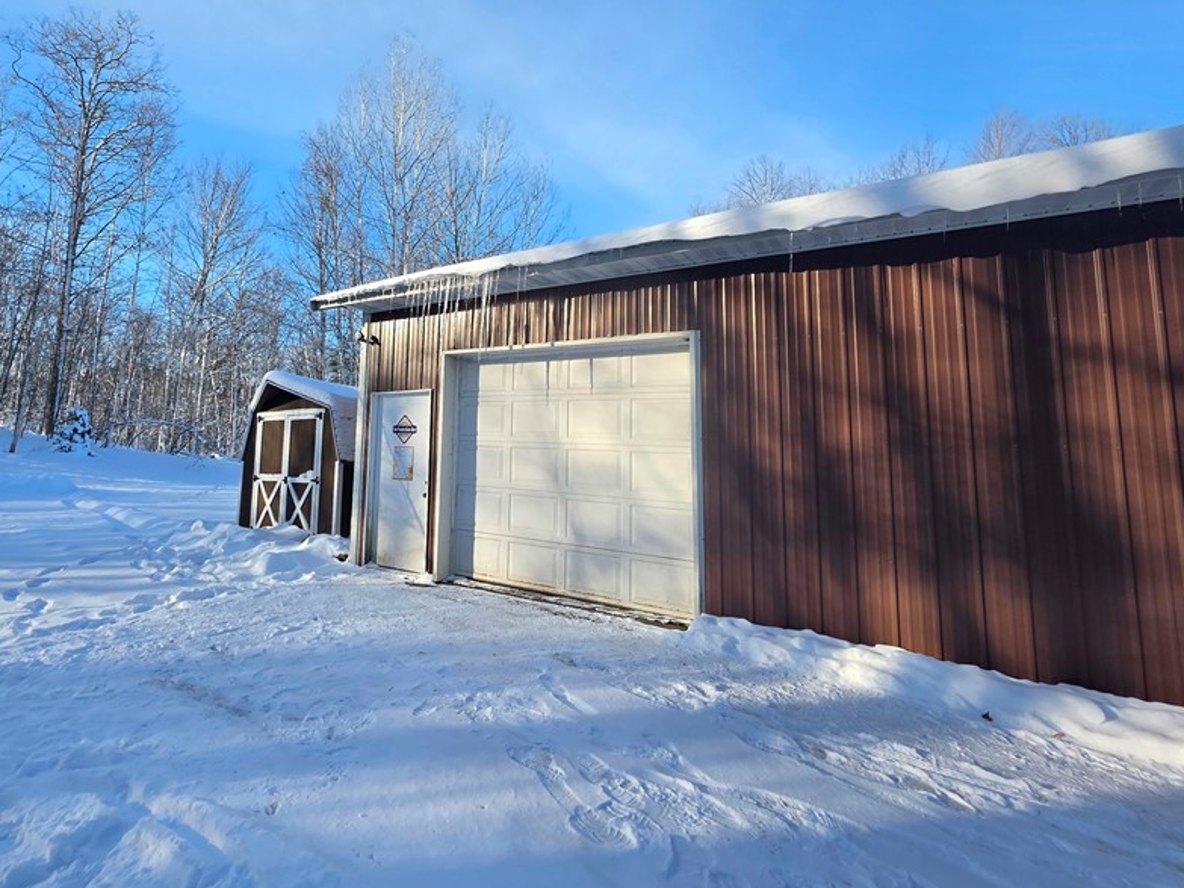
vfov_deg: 74.2
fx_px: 581
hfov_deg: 90.0
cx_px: 481
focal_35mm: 17
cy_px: 371
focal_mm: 2.2
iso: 40
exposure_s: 1/714
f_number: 1.9
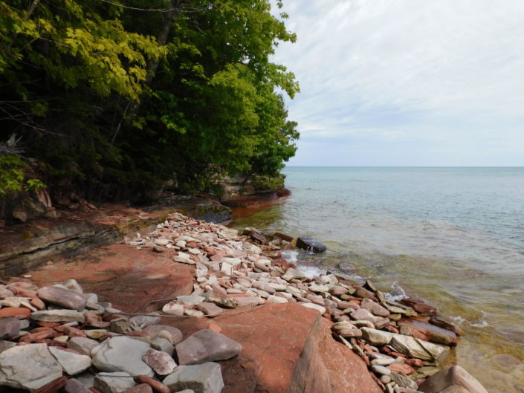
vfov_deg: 56.8
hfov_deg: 71.6
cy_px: 196
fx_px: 363
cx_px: 262
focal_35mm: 24
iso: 125
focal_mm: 4.3
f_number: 3.3
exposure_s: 1/1600
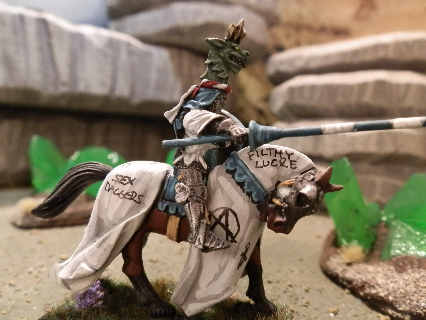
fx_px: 345
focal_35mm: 28
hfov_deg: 63.4
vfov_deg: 49.7
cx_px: 213
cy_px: 160
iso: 400
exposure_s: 1/60
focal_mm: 5
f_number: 3.1
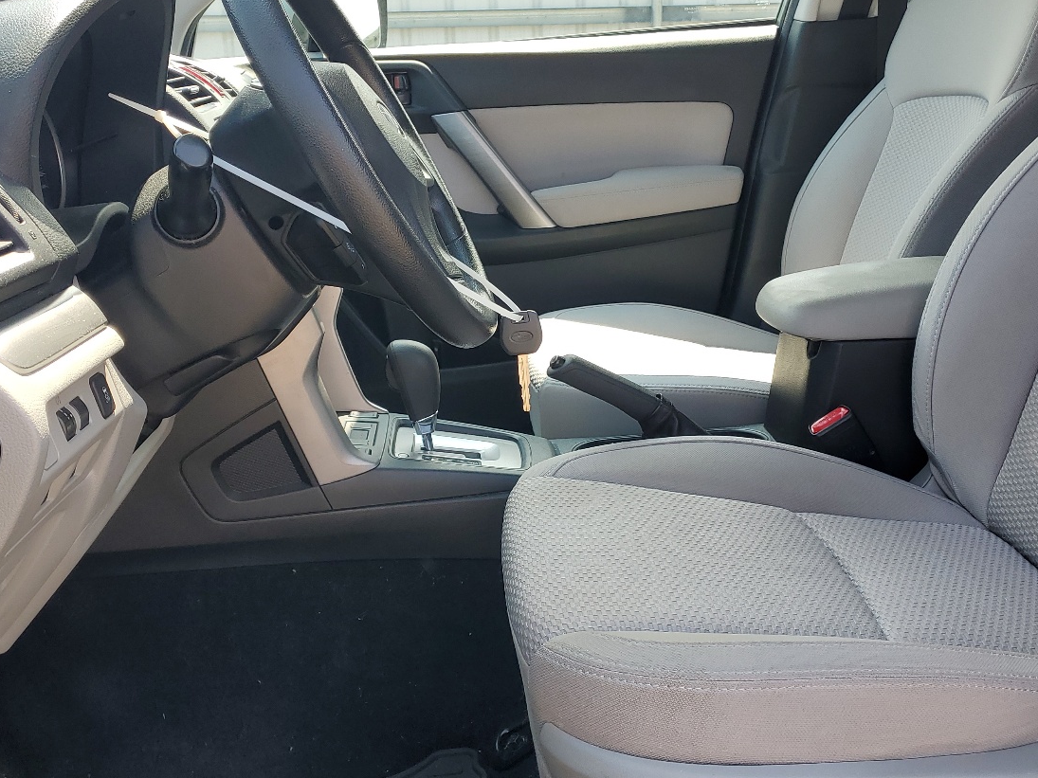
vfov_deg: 37.7
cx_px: 513
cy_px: 376
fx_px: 1139
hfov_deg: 49.0
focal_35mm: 38
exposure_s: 1/526
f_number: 1.5
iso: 50
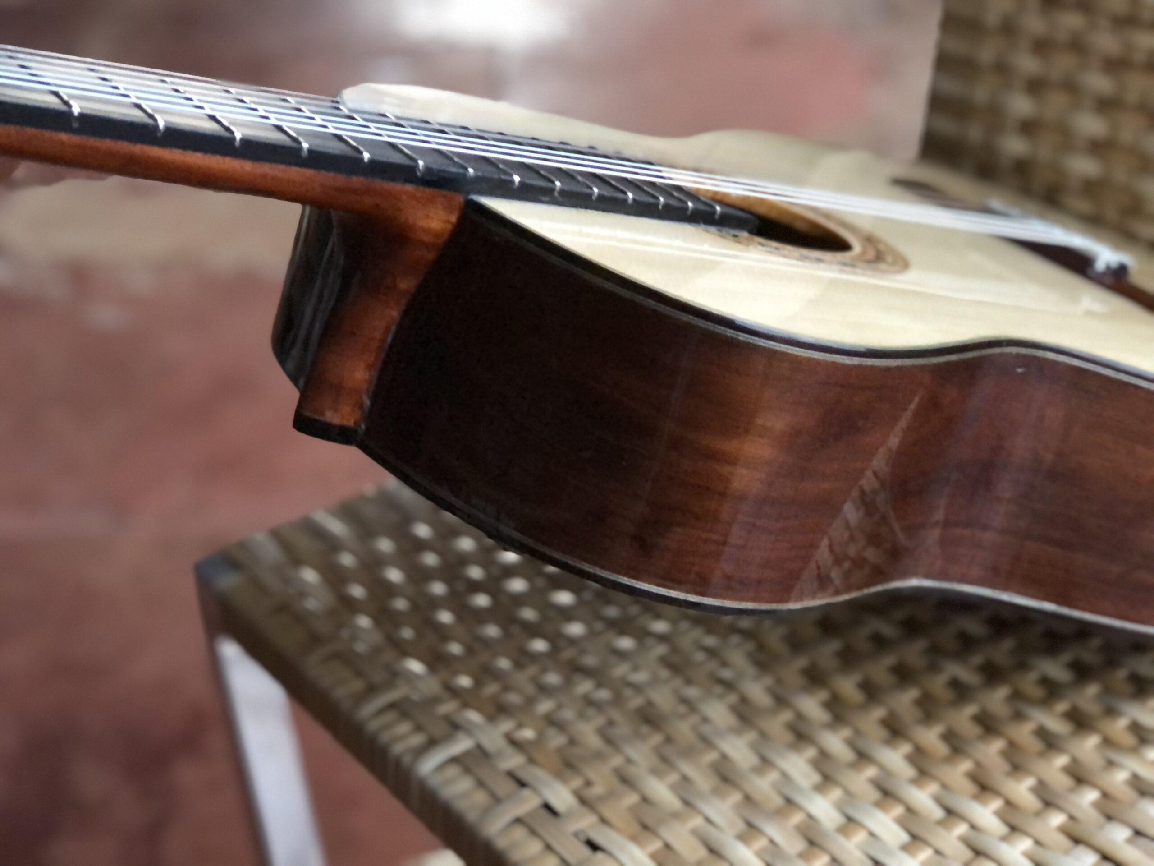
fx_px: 1900
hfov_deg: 33.8
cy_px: 433
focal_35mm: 57
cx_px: 577
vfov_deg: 25.7
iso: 500
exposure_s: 1/30
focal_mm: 6.6
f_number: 2.8
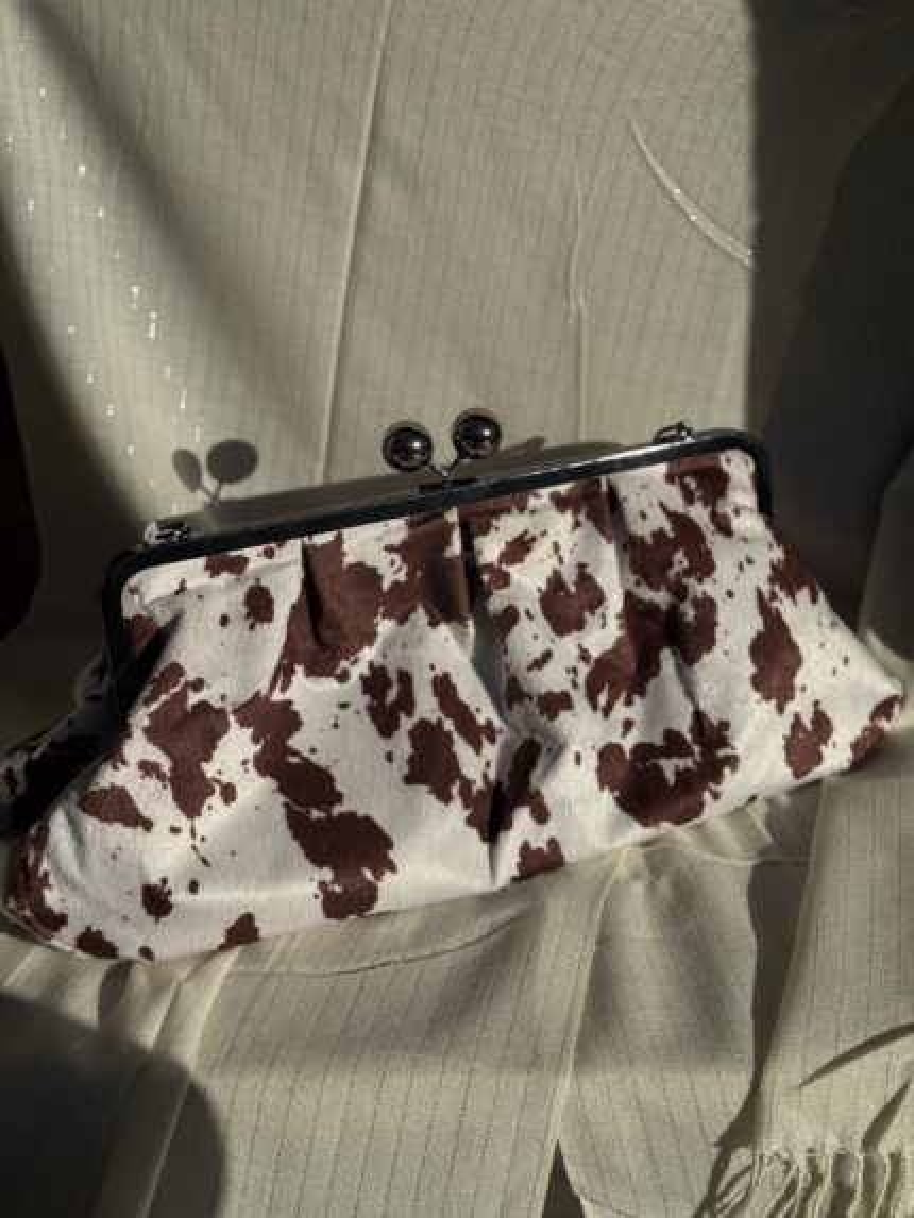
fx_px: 1689
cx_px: 457
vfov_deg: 39.6
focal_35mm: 48
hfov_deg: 30.3
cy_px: 609
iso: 64
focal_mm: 6.76
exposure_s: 1/15385
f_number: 1.78
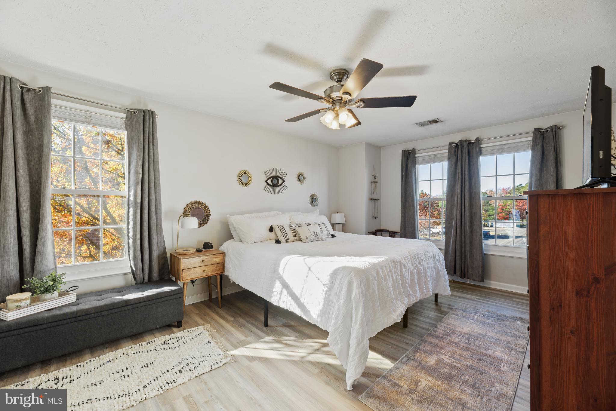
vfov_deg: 81.3
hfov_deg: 104.2
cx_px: 308
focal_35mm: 14
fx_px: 240
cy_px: 206
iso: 100
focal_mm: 14
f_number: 9
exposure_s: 1/1.67
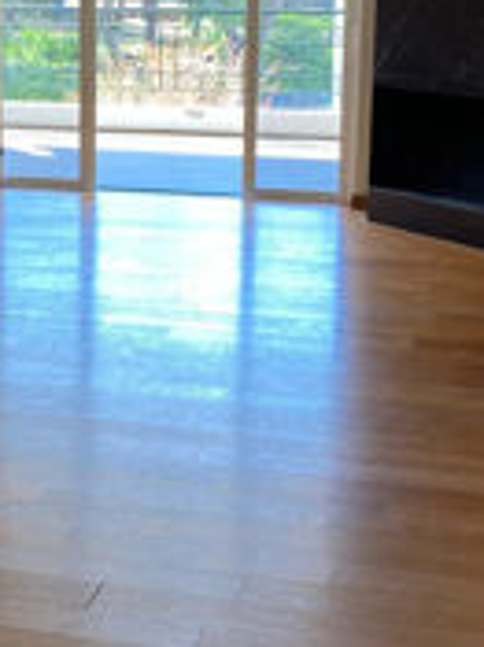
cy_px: 192
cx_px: 50
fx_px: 1475
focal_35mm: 79
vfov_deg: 24.6
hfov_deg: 18.3
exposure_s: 1/121
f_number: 1.8
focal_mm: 4.25
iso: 100
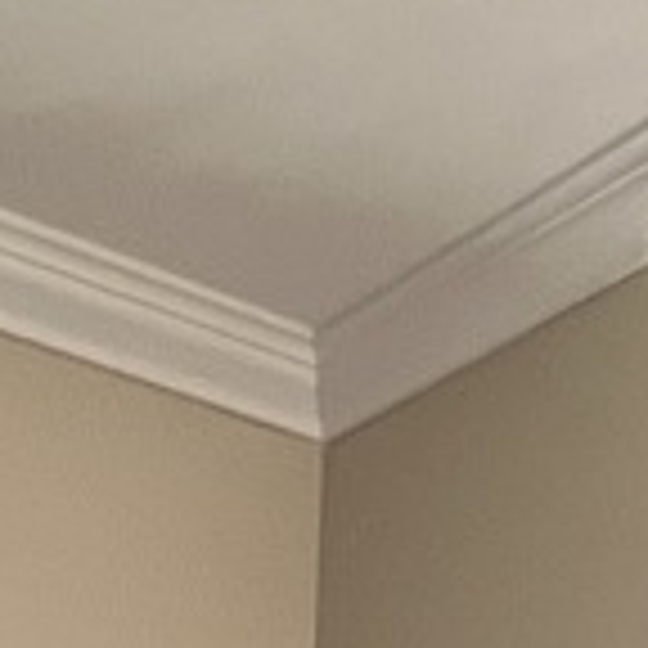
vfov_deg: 13.4
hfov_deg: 20.1
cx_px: 198
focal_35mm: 86
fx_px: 1821
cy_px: 1642
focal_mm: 1.57
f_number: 1.8
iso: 320
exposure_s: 1/60
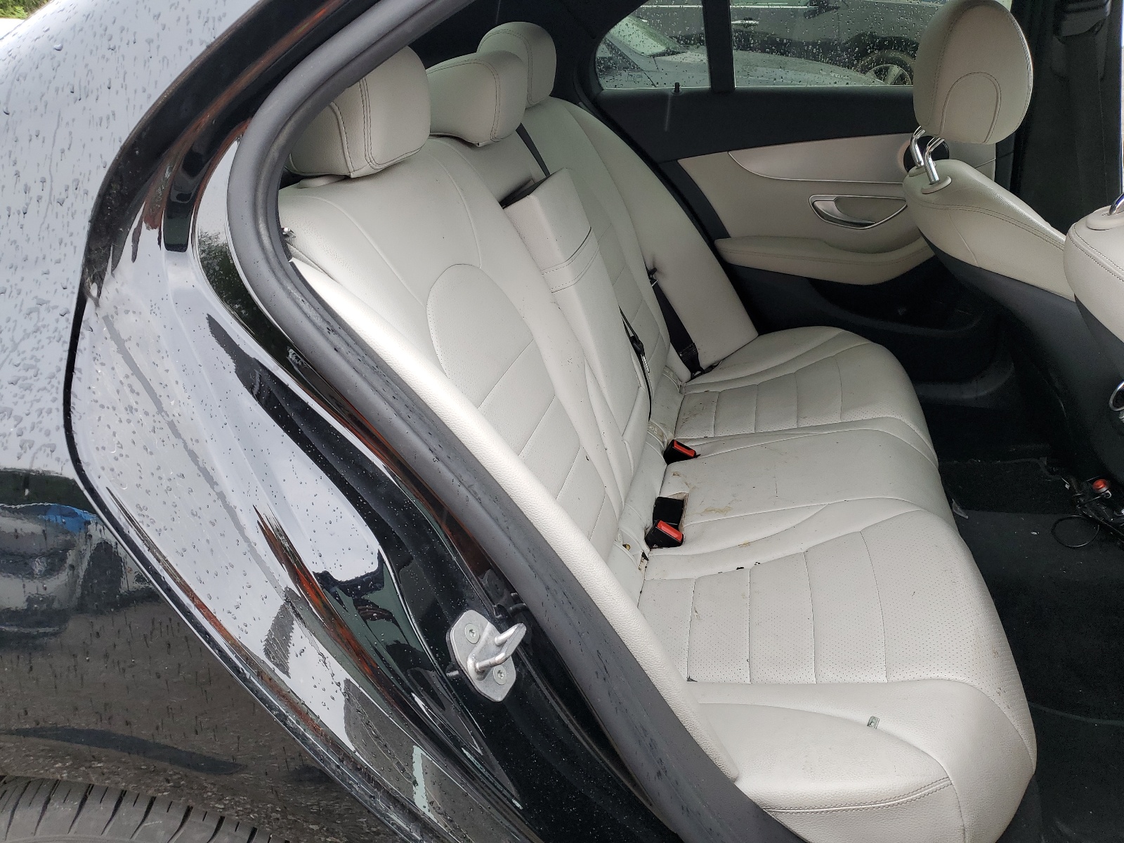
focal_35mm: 26
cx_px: 562
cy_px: 422
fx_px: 844
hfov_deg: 67.3
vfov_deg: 53.1
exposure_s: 1/192
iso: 50
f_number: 1.5
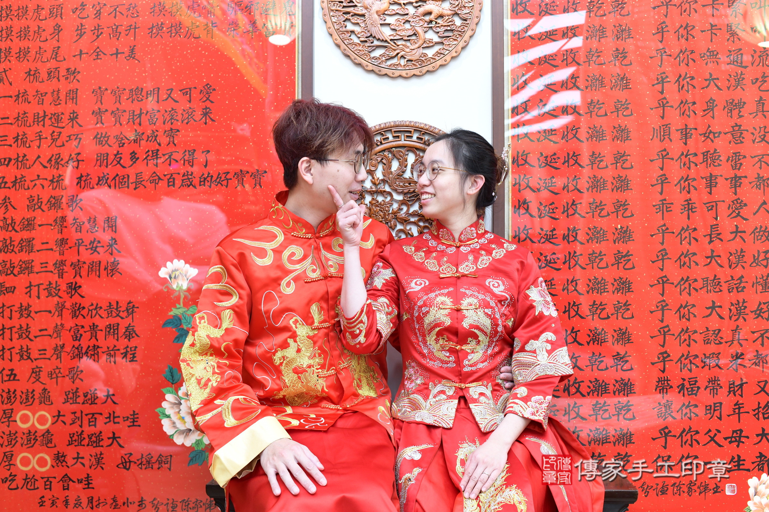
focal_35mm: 35
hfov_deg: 54.4
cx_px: 384
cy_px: 256
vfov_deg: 37.9
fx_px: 748
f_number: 4.5
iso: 1000
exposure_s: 1/200
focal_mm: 35
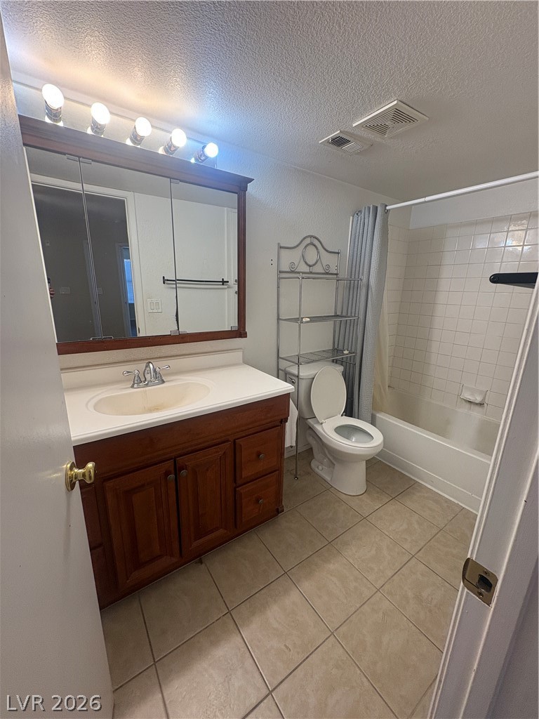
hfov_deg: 85.7
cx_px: 270
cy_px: 360
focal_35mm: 14
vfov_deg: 102.1
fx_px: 291
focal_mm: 2.22
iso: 200
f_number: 2.2
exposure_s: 1/120
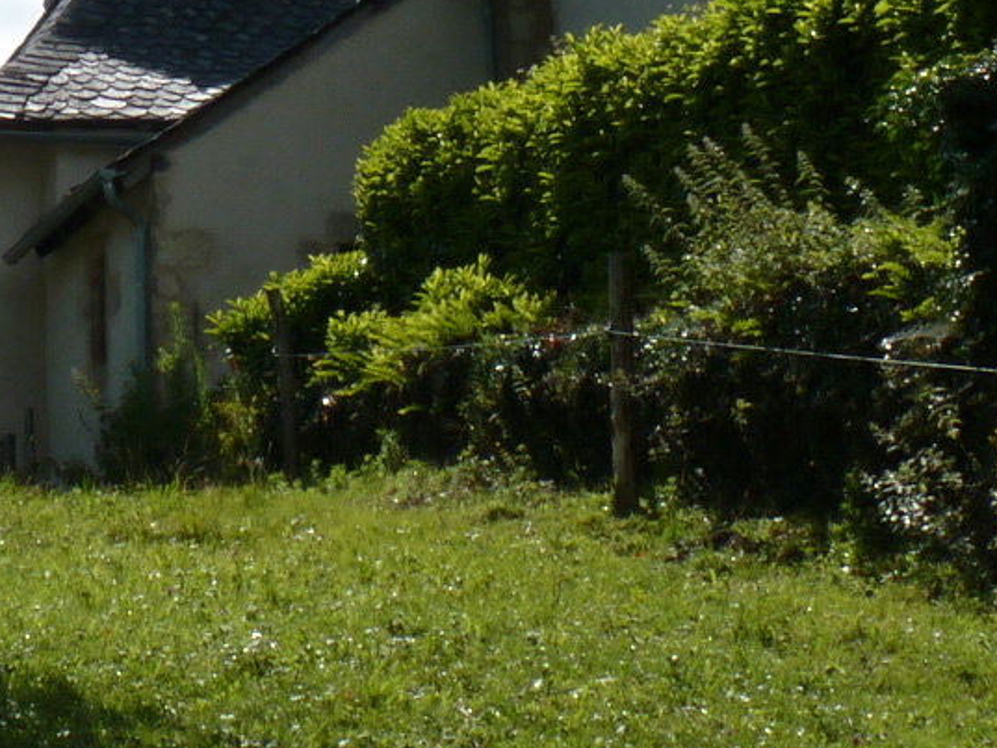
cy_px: -412
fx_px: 4177
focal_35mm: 145
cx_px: 115
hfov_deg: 13.5
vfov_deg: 9.9
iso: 80
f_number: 8
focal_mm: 6.8
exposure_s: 1/250
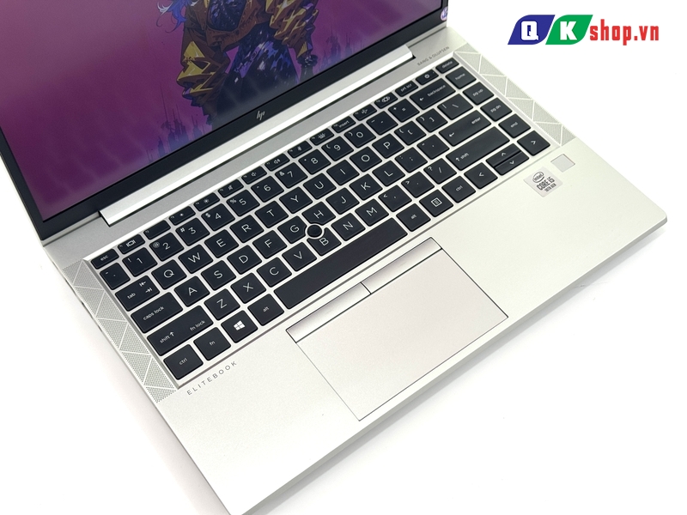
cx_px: 344
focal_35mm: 48
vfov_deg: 30.3
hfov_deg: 39.7
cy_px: 258
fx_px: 953
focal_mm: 6.76
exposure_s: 1/100
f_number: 1.78
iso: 64
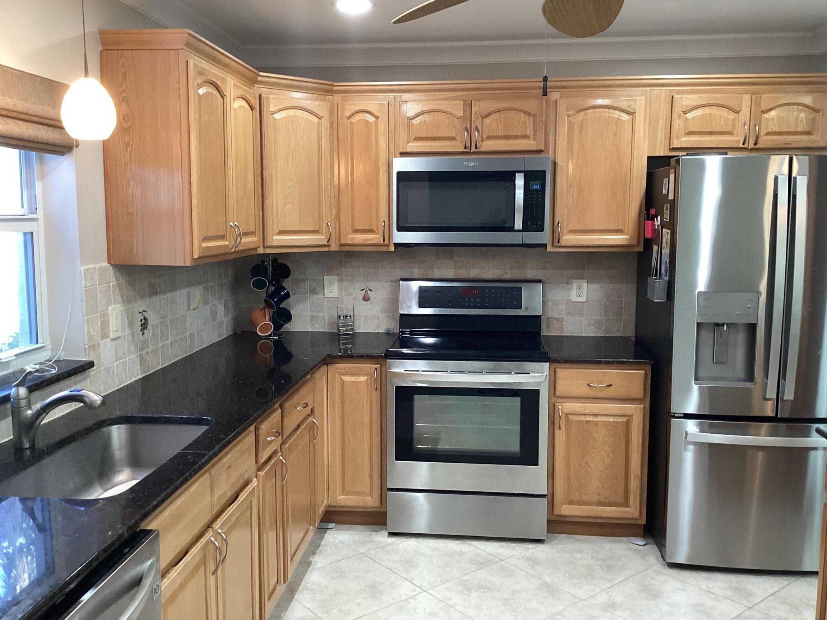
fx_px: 765
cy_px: 310
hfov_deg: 56.8
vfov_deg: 44.2
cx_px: 403
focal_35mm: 32
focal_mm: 3.3
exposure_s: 1/60
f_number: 2.4
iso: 200
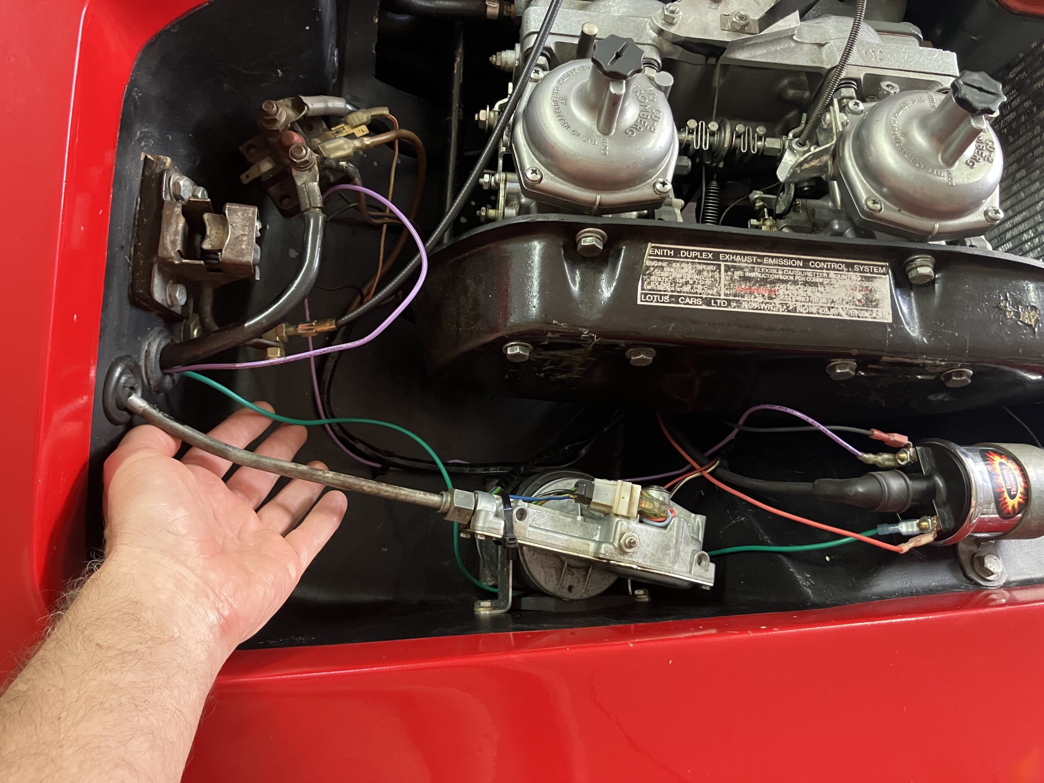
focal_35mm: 28
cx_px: 522
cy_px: 392
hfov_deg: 63.4
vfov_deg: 49.7
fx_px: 844
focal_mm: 3.99
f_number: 1.8
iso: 400
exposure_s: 1/30
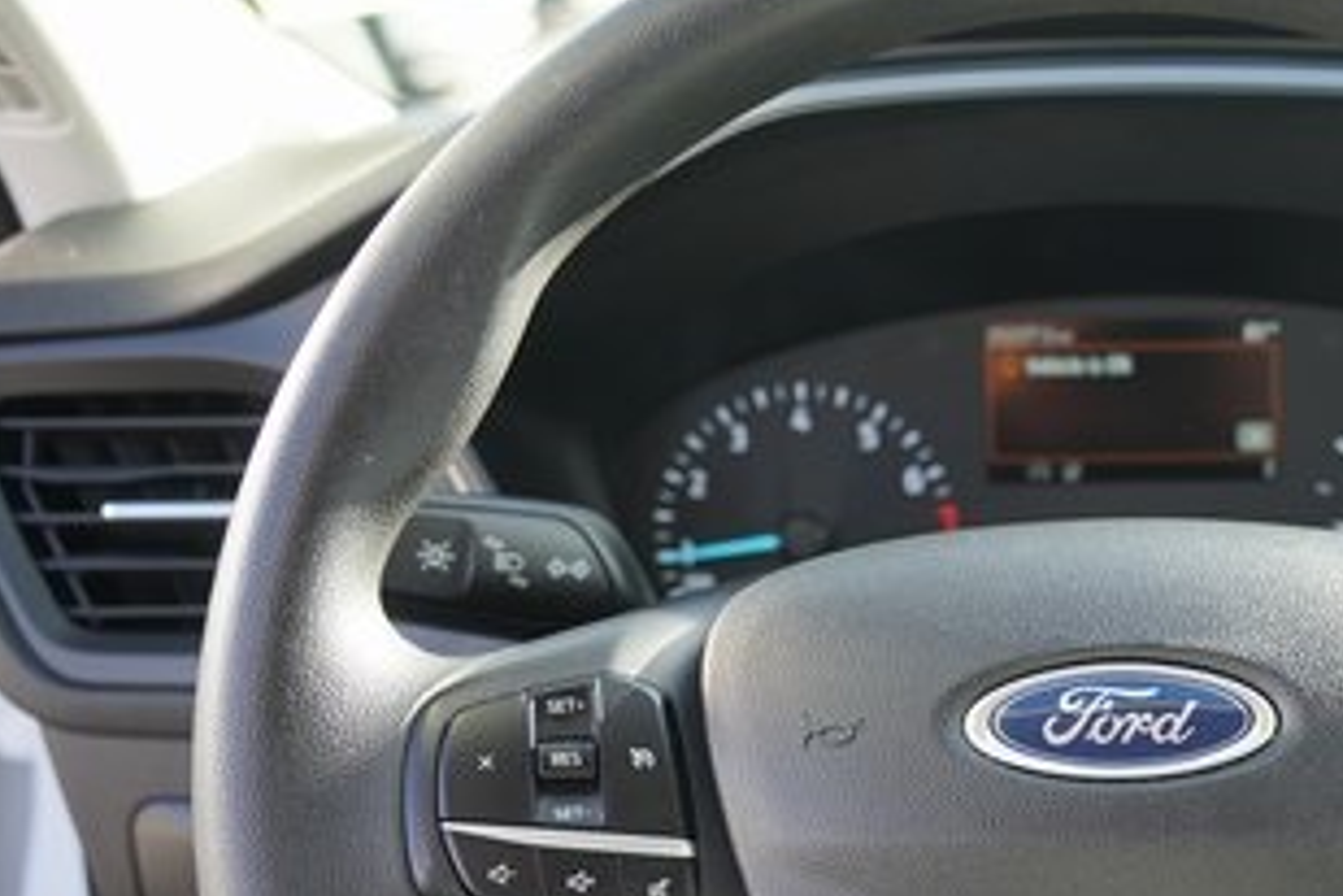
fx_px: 2164
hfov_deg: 33.1
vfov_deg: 23.0
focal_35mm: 58
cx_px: 1147
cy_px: 733
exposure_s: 1/60
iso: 100
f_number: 4.5
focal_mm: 28
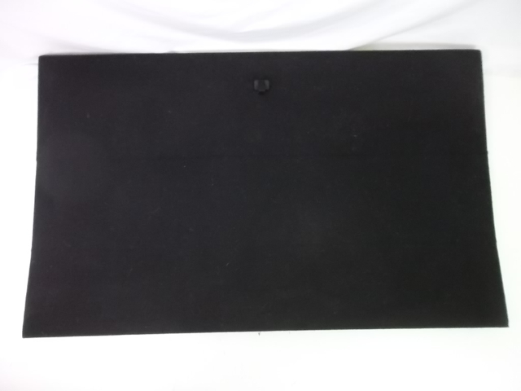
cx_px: 260
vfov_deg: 51.4
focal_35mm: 27
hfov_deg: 65.3
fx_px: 406
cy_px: 196
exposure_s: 1/42
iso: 400
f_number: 3.5
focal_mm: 4.9
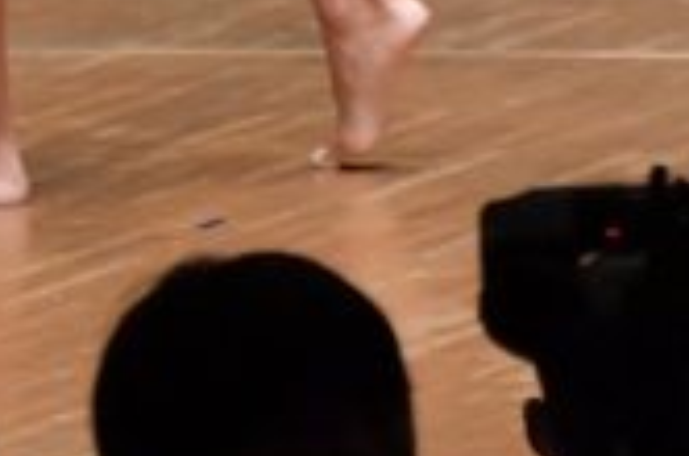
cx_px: -542
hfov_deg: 1.8
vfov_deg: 1.2
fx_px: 21432
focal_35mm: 1122
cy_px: -539
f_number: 5.6
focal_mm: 160
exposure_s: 1/400
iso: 6400
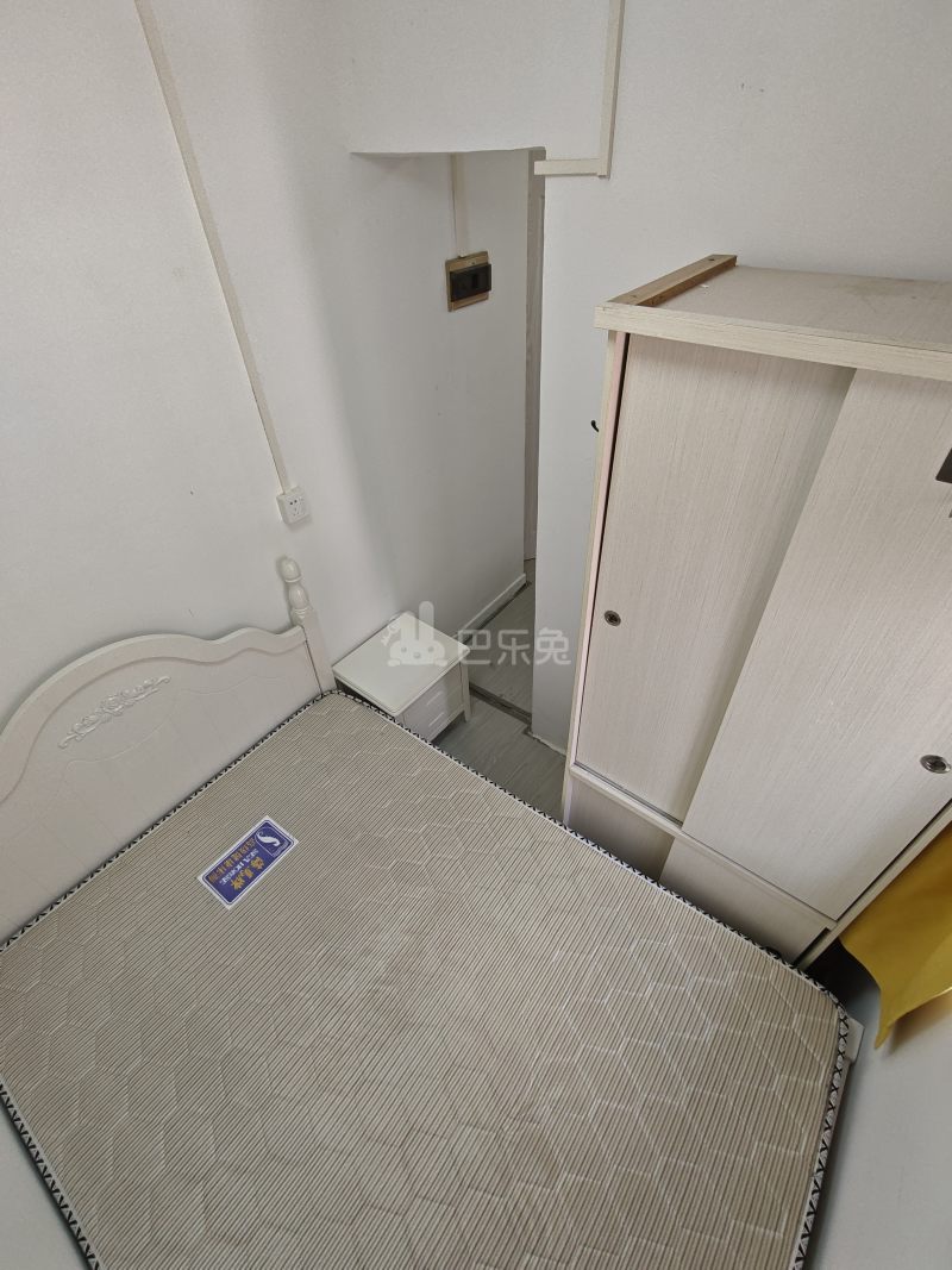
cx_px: 476
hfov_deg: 81.7
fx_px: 550
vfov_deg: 98.2
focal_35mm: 15
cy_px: 635
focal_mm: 2.3
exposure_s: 1/100
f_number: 2
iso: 320
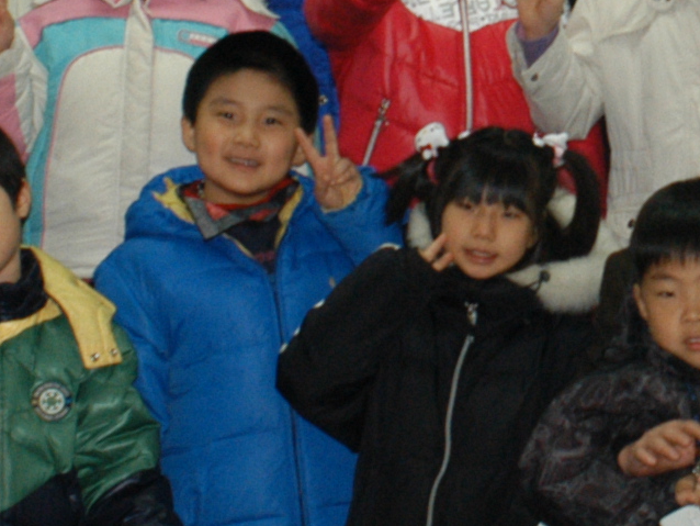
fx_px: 5219
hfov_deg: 7.6
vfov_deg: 5.7
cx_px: 747
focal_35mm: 258
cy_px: -31
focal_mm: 38
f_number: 5.6
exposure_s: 1/60
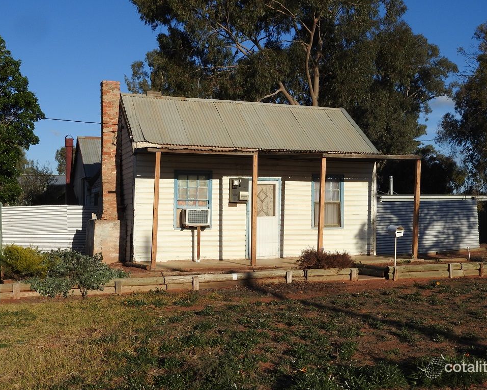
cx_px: 253
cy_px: 195
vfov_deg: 32.1
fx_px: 678
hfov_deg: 39.5
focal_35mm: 47
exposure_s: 1/1600
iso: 100
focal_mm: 8.1
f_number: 4
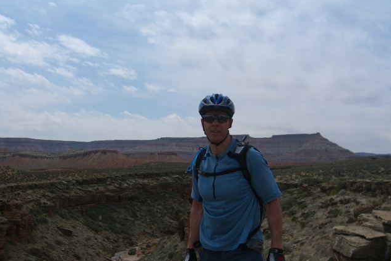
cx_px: 197
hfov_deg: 48.4
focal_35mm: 40
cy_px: 145
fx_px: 435
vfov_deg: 33.4
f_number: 8
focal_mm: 7.9
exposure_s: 1/400
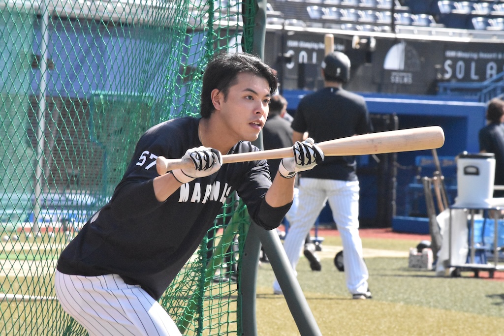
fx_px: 3465
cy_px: 168
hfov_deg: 8.3
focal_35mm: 248
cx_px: 252
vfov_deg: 5.6
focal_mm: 165
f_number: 14
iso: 10000
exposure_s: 1/4000
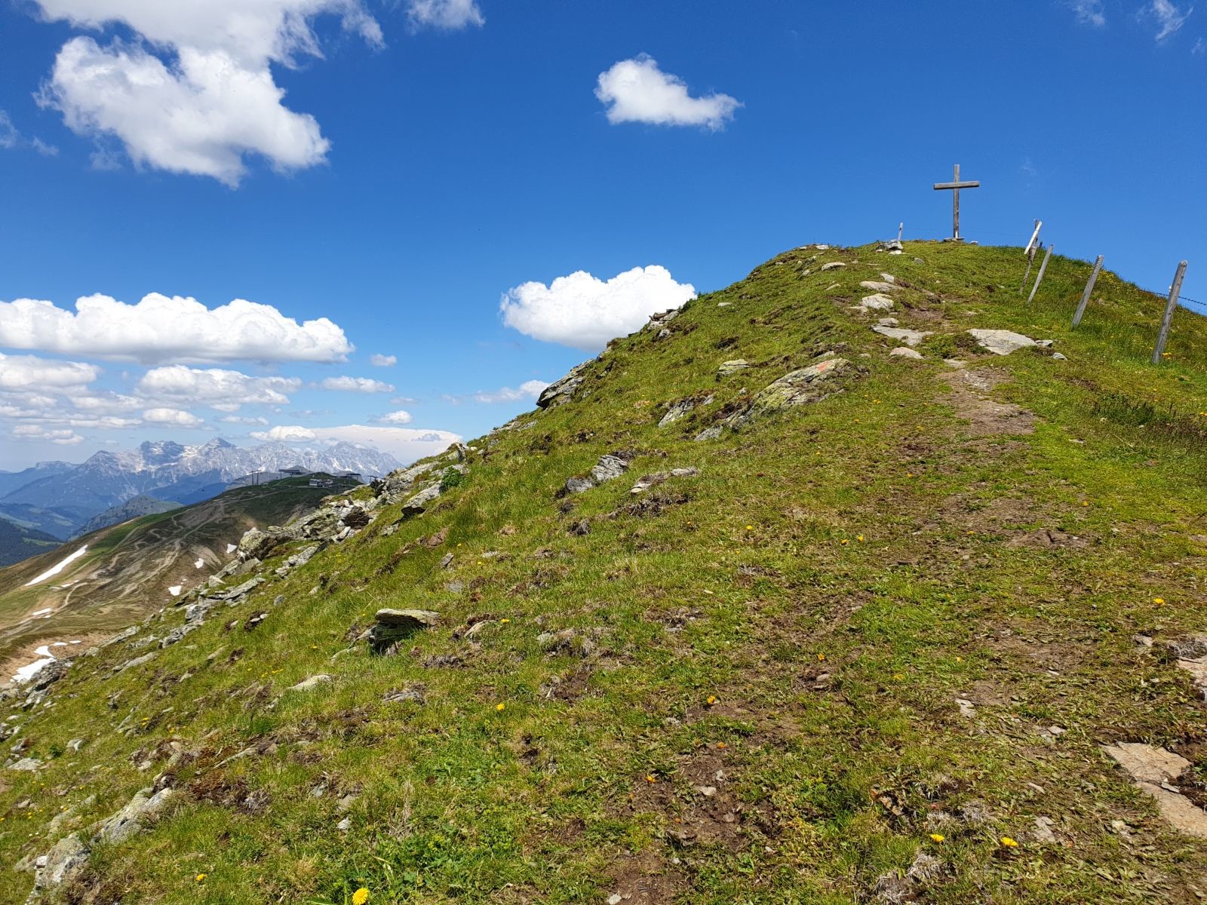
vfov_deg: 53.1
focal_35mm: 26
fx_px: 907
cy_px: 452
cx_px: 604
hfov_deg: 67.3
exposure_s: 1/1894
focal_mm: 4.3
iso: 50
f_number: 2.4
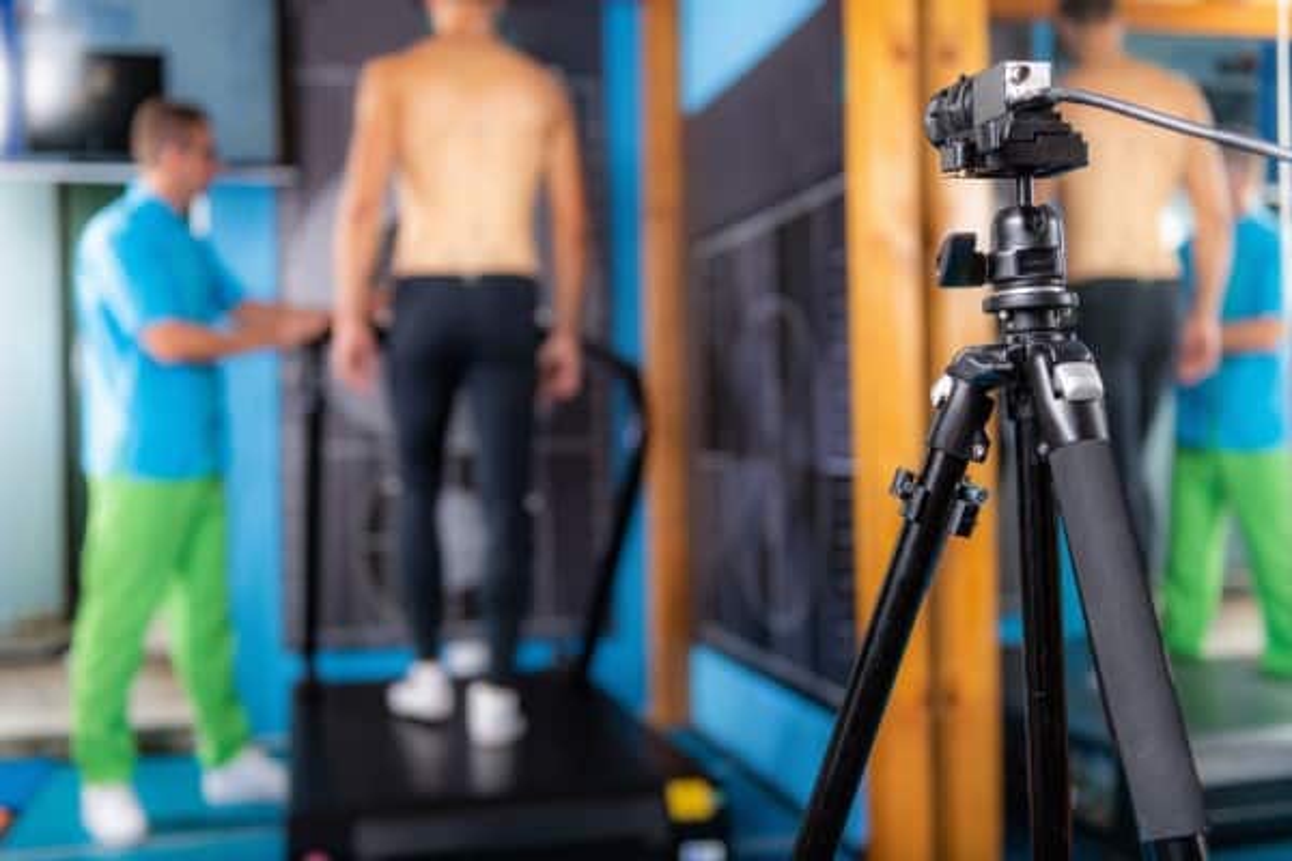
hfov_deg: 46.4
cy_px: 430
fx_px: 1507
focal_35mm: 42
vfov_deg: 31.9
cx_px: 646
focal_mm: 42
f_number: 2.8
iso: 200
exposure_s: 1/250
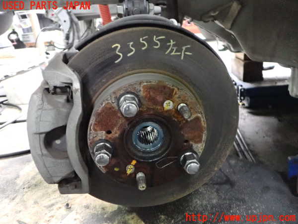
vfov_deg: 46.8
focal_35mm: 30
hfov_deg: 60.0
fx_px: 258
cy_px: 112
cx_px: 149
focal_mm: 5.4
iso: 4000
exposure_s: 1/100
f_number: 2.3
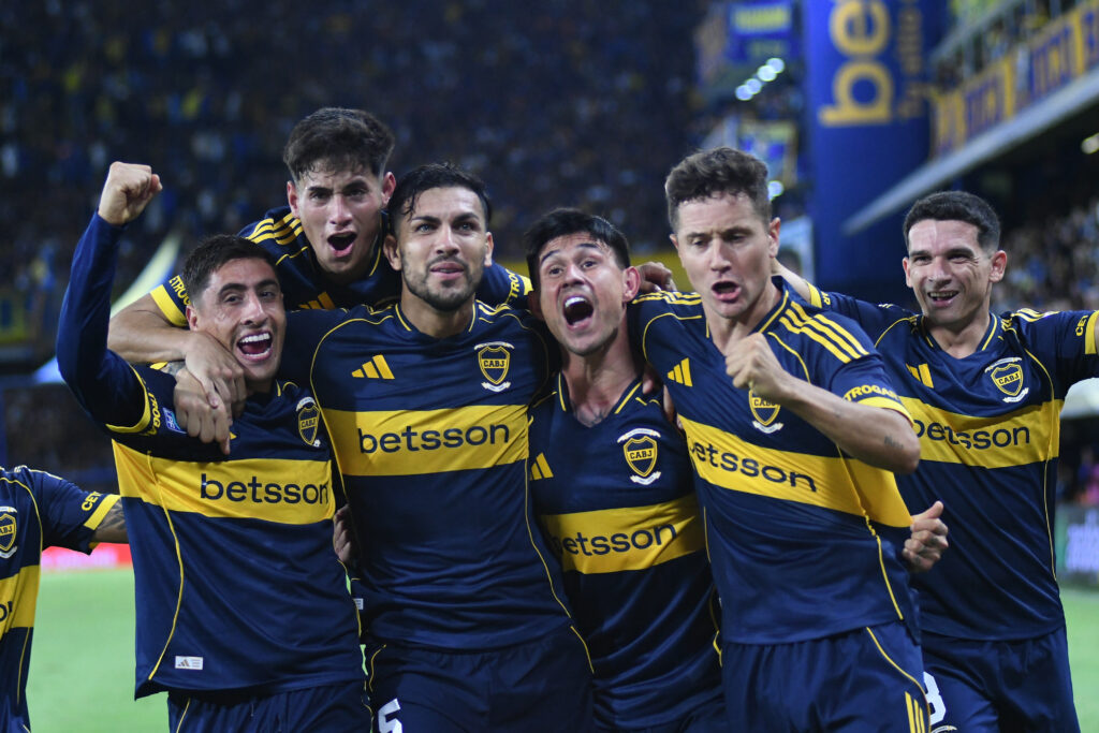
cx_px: 550
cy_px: 366
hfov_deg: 14.9
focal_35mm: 138
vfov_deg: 9.9
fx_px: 4213
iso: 3200
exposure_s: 1/1600
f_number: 2.8
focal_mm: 92
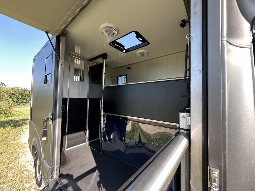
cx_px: 128
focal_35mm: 14
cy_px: 96
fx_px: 103
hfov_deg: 102.1
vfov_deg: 85.7
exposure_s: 1/99
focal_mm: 2.22
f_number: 2.2
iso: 40
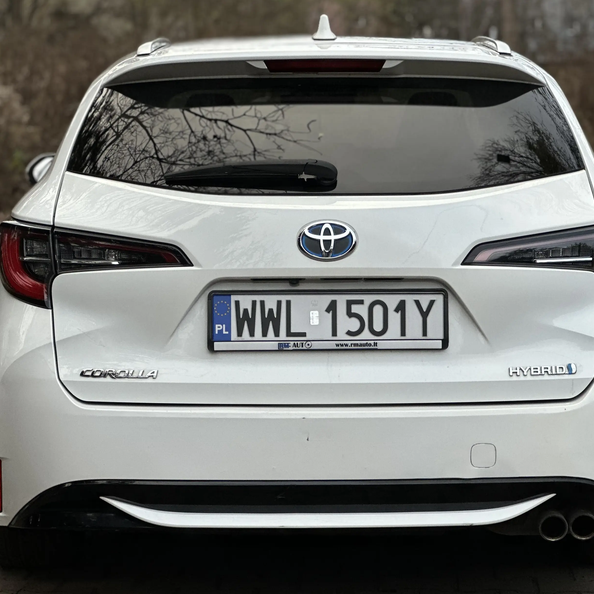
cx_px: 325
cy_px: 325
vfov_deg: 16.3
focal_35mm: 107
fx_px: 2077
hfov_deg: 16.3
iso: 40
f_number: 2.8
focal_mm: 9
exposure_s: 1/121
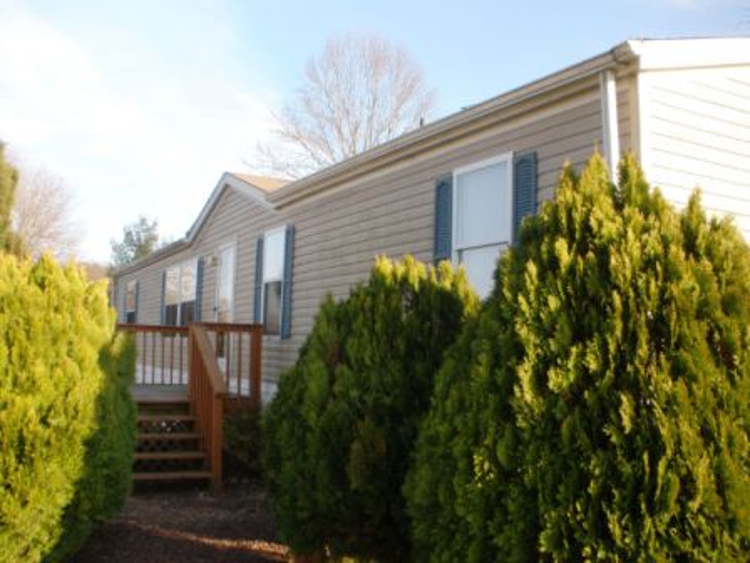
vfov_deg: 39.7
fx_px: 780
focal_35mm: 36
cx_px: 375
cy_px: 282
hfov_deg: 51.4
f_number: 5.6
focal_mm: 6.3
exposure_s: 1/100
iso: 80
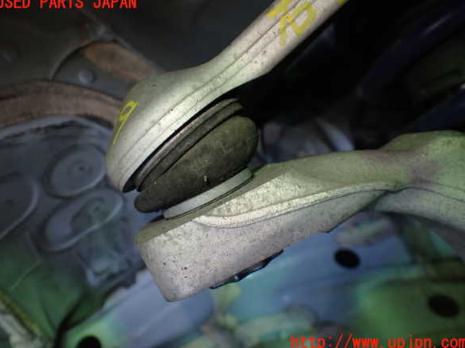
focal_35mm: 31
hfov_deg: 58.4
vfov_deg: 45.4
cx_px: 231
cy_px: 173
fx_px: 416
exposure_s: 1/125
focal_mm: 5.4
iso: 320
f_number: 2.3
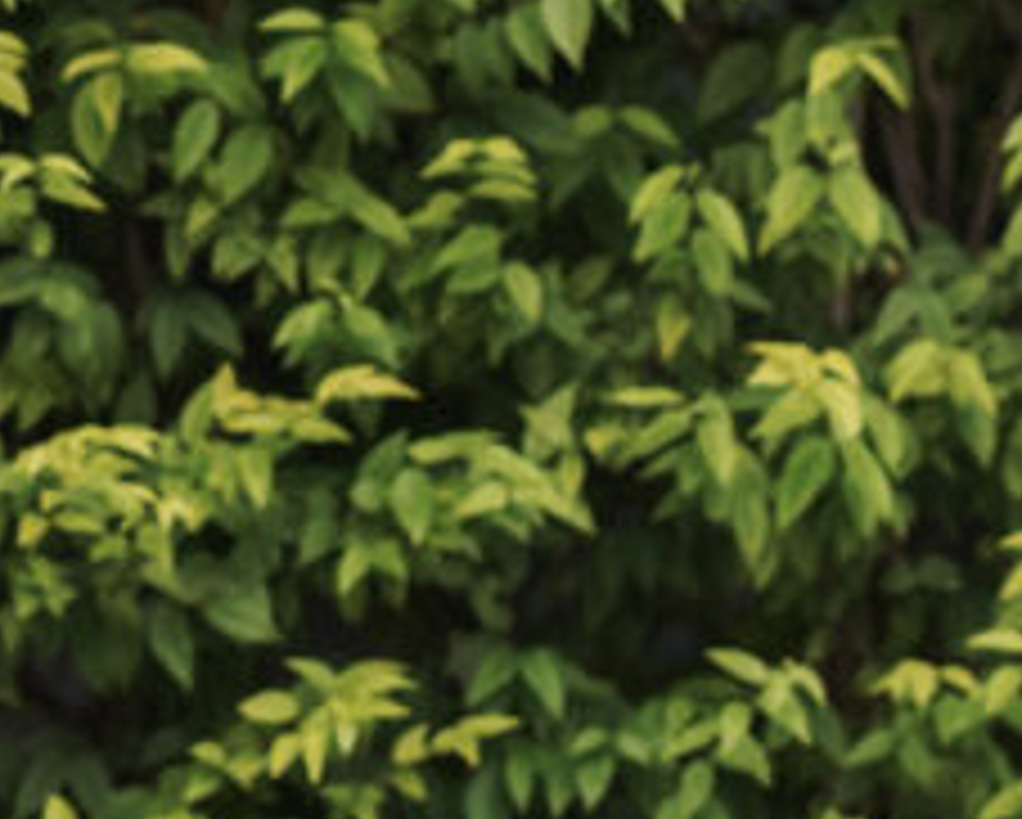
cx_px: 14
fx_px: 10898
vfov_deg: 4.3
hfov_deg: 5.4
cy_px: 695
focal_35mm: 360
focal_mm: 85
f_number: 4
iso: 640
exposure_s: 1/4000
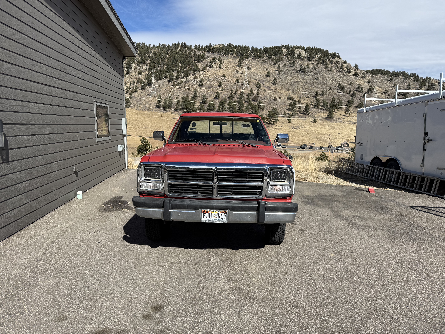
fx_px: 309
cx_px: 222
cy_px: 167
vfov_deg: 56.8
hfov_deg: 71.6
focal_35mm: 24
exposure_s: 1/4673
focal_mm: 6.76
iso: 80
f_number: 1.78
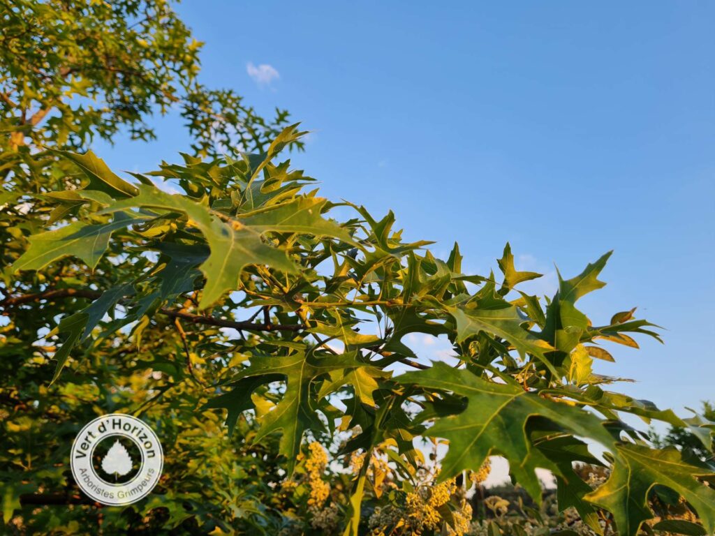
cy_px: 268
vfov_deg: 53.1
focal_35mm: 26
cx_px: 358
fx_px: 537
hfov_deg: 67.3
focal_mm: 5.4
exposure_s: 1/286
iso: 50
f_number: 1.8
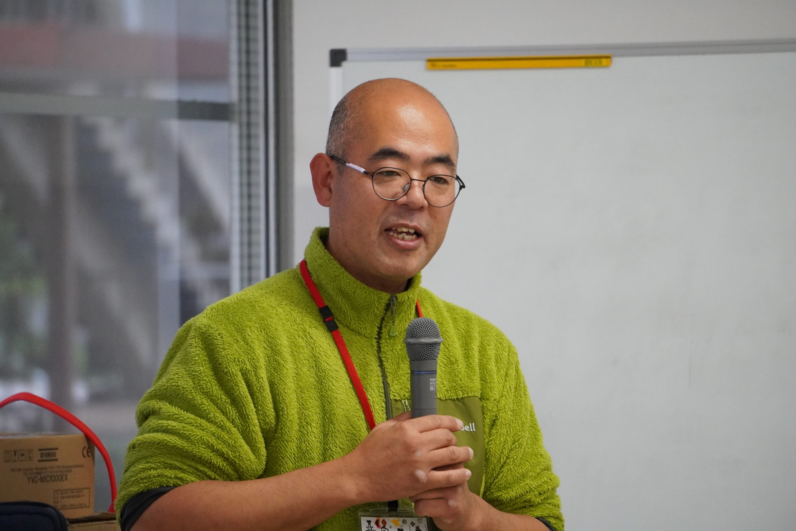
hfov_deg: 8.0
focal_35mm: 256
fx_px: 5671
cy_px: 266
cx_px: 398
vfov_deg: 5.4
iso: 4000
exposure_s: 1/320
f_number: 6.3
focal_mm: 171
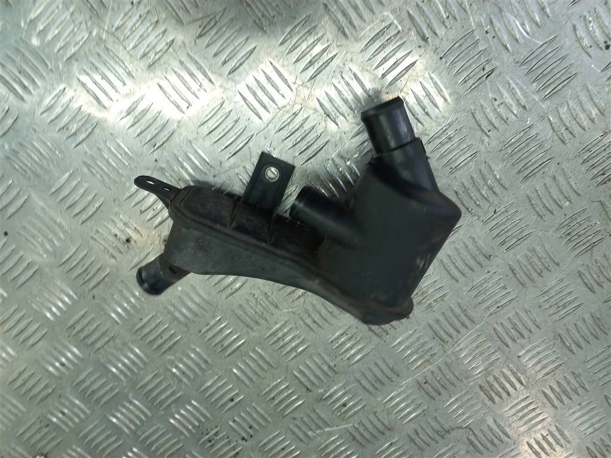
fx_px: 441
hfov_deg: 69.4
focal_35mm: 25
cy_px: 229
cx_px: 306
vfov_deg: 54.9
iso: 50
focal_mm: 4.6
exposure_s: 1/50
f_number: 1.8
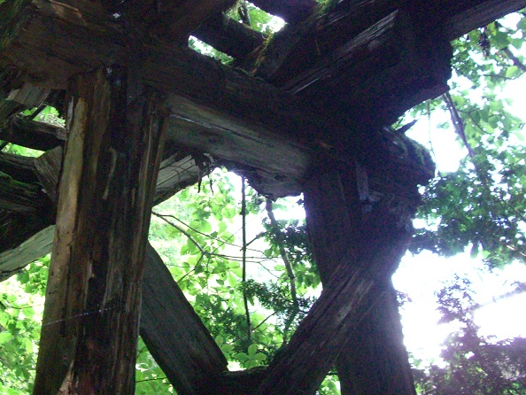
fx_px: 1064
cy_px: 130
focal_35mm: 70
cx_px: 161
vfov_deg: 20.9
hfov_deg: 27.5
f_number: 2.8
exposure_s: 1/100
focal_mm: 7.9
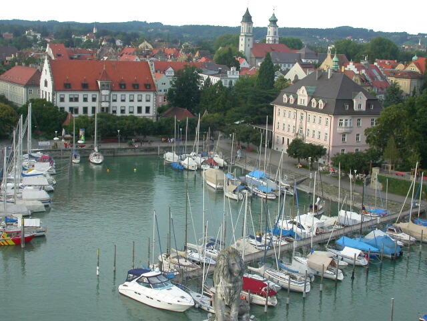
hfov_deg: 32.7
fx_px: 728
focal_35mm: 59
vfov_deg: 24.8
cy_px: 160
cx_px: 214
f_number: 4.9
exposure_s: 1/95.1
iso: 100
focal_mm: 12.2
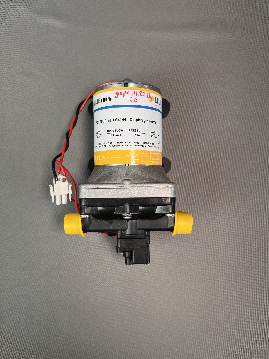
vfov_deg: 67.3
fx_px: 269
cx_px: 134
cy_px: 180
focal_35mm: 26
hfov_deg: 53.1
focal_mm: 5.1
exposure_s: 1/100
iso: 100
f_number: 1.6
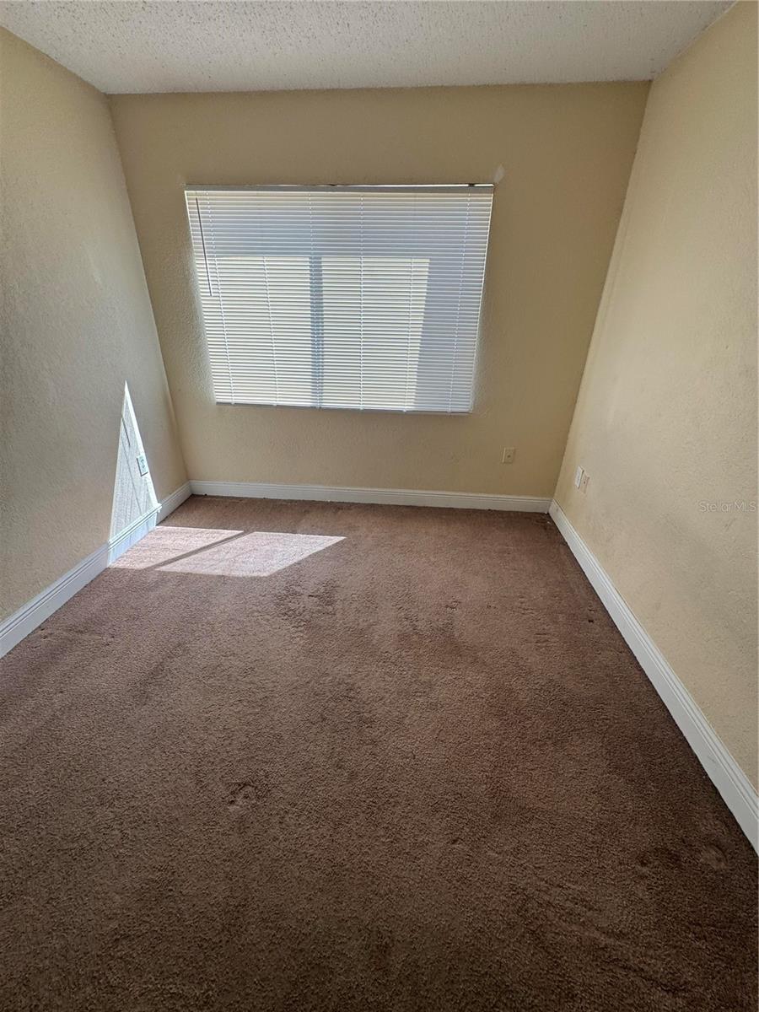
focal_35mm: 14
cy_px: 506
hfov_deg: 85.7
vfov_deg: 102.1
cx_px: 380
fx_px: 409
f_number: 2.2
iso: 40
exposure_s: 1/164
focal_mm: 2.22
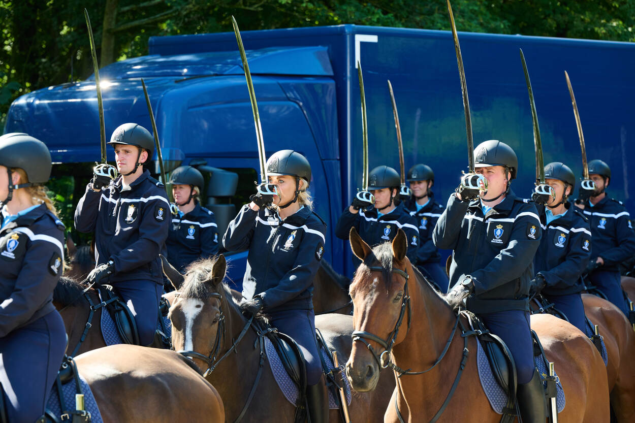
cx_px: 318
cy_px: 212
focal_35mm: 160
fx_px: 2822
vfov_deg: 8.6
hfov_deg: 12.8
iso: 800
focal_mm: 160
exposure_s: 1/400
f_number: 6.3
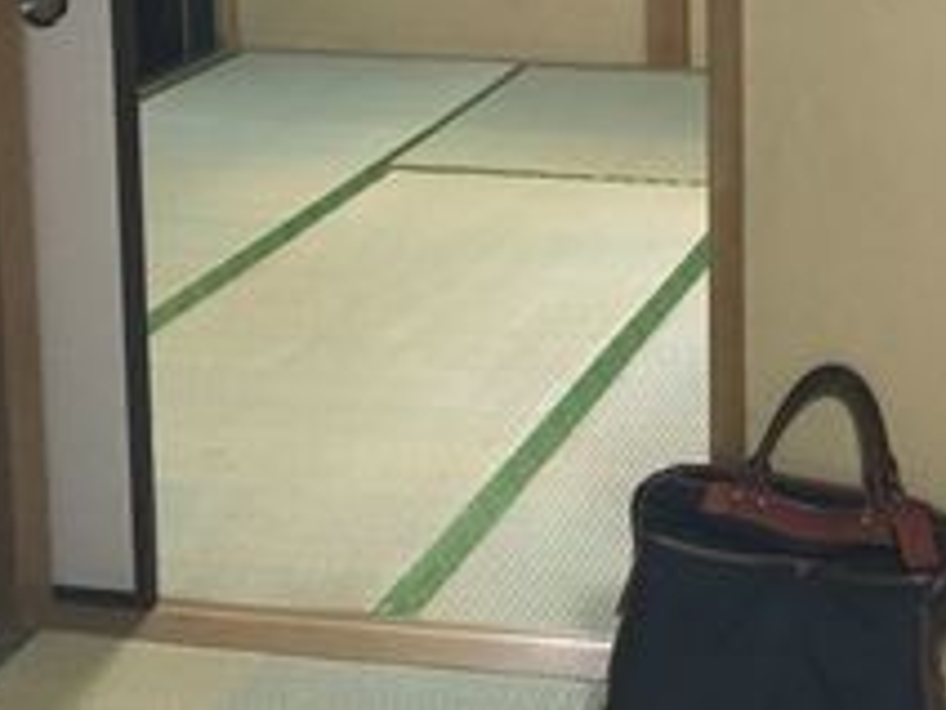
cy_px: -190
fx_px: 2022
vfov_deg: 18.6
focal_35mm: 74
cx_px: 1031
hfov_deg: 24.6
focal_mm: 4.15
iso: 160
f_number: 2.2
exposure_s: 1/33
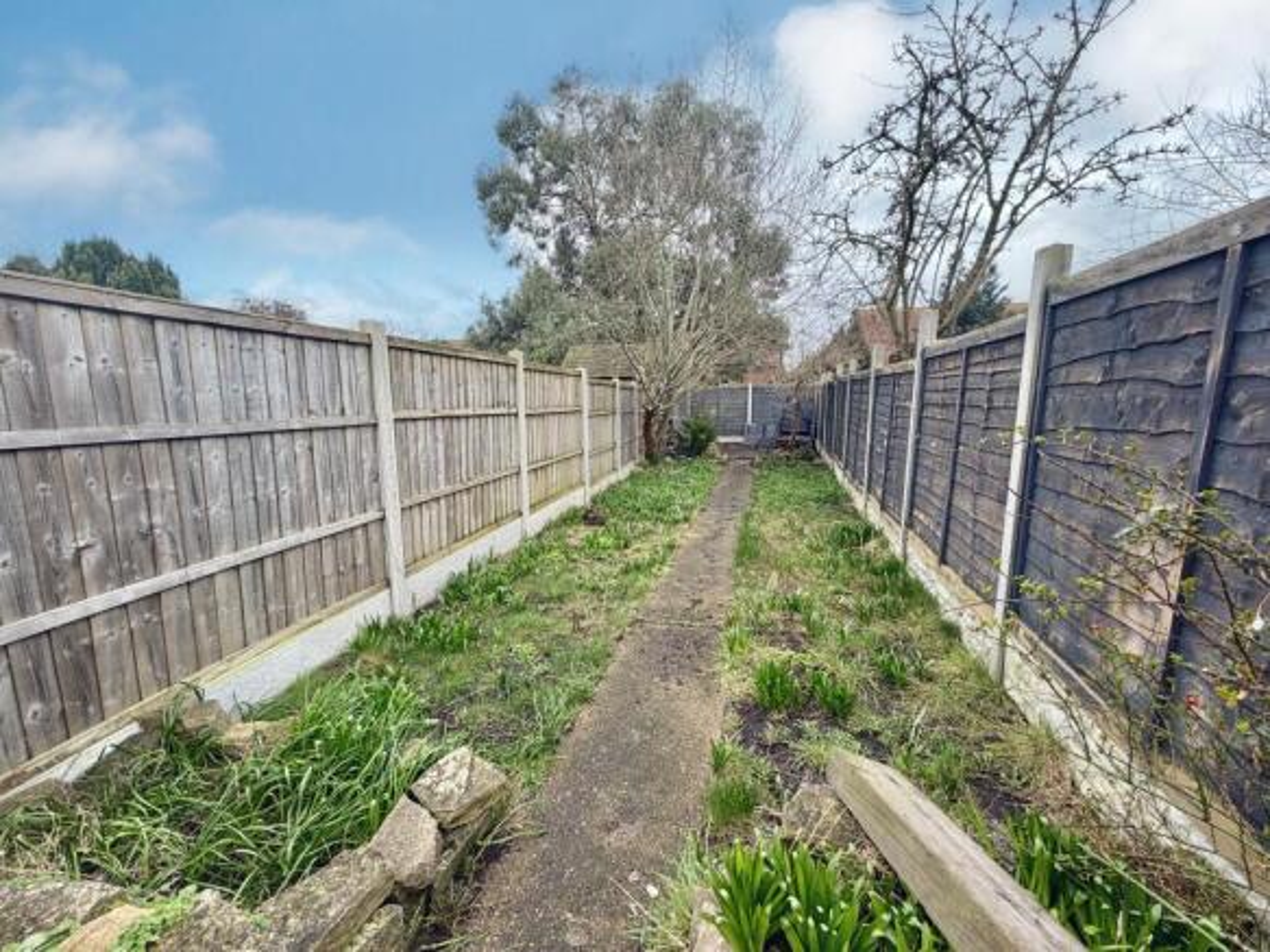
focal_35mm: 14
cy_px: 476
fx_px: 514
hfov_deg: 102.1
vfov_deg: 85.7
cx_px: 635
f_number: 2.2
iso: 50
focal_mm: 2.22
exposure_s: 1/306
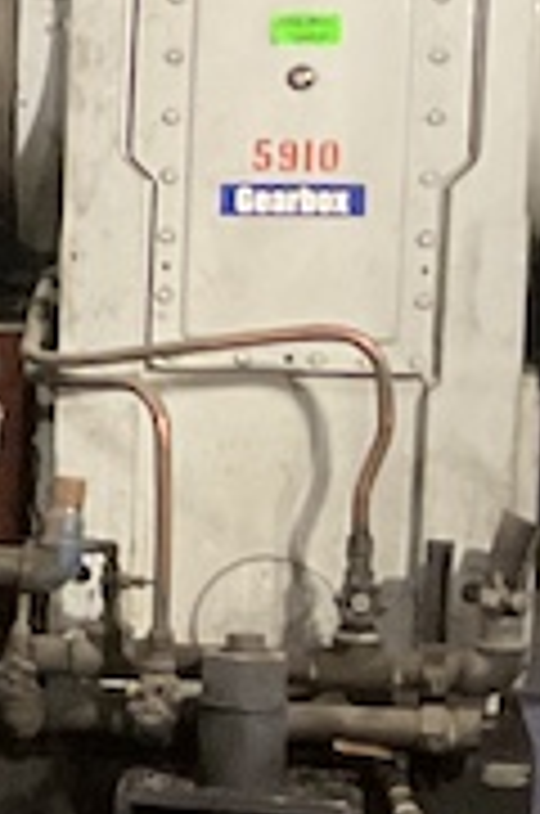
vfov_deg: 12.0
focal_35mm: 171
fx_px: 3862
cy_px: 450
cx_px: -1386
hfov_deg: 6.8
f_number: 1.8
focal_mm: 3
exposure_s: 1/40
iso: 200
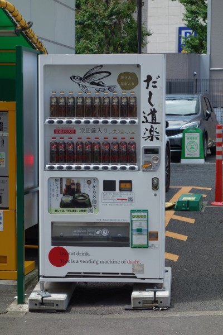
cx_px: 112
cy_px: 168
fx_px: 892
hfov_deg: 14.3
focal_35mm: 96
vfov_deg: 21.2
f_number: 5.6
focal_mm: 35.62
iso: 125
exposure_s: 1/200
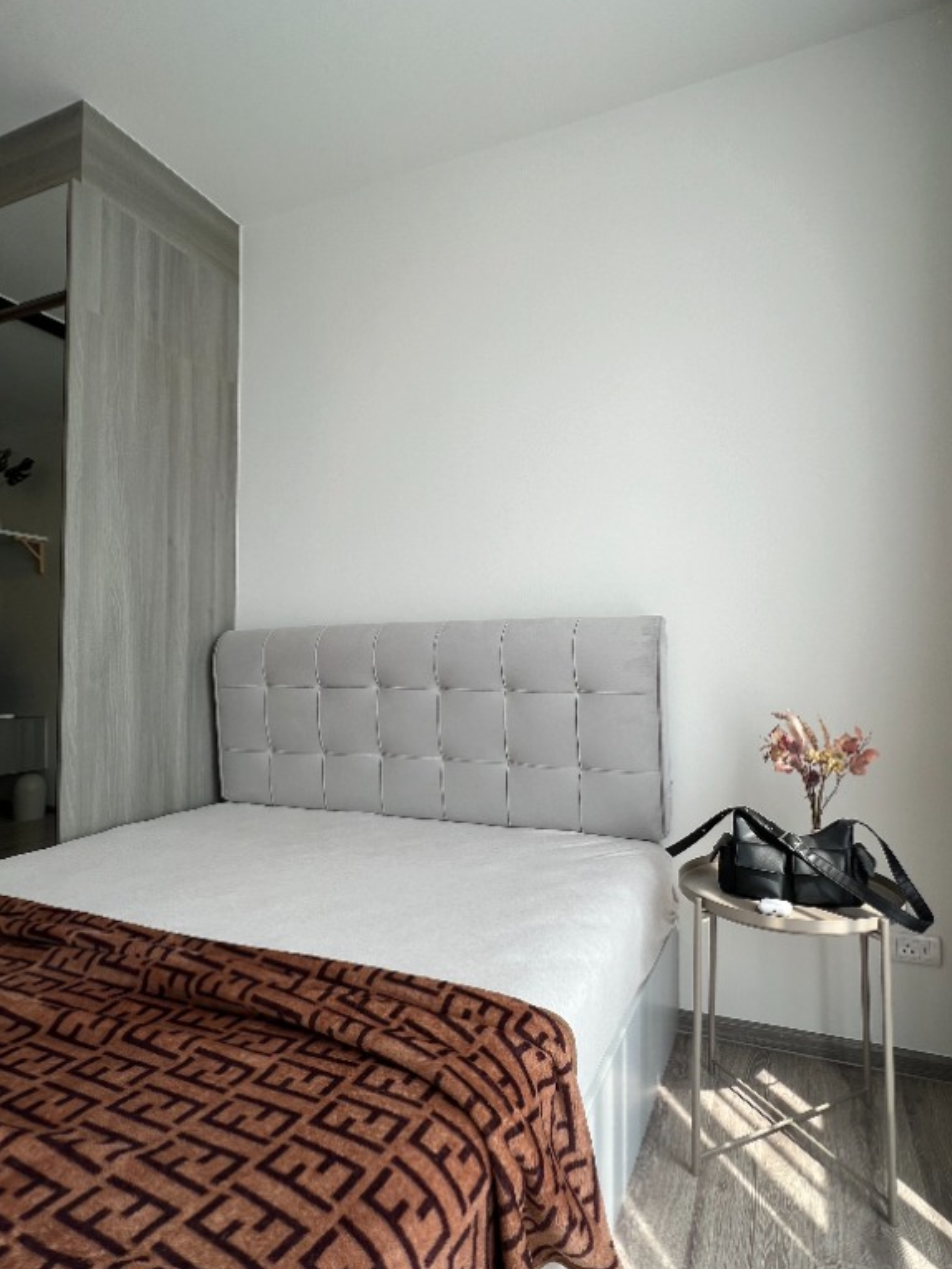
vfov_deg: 91.0
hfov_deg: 74.4
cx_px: 541
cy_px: 649
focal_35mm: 17
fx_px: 623
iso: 32
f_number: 1.8
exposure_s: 1/182
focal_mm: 1.57
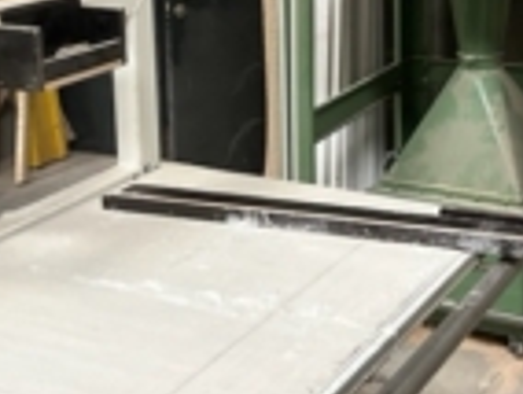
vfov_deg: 21.4
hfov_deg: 28.9
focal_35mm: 64
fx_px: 969
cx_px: 482
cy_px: -79
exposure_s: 1/60
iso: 400
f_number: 1.5
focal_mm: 5.7
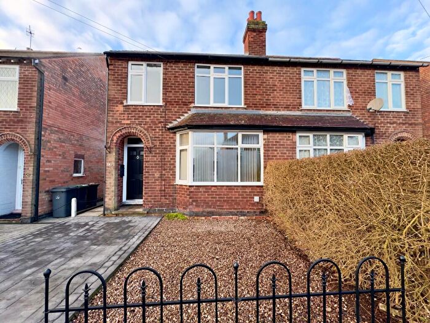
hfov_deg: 102.1
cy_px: 162
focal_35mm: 14
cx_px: 215
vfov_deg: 85.7
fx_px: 174
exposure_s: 1/99
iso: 50
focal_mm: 2.22
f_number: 2.2
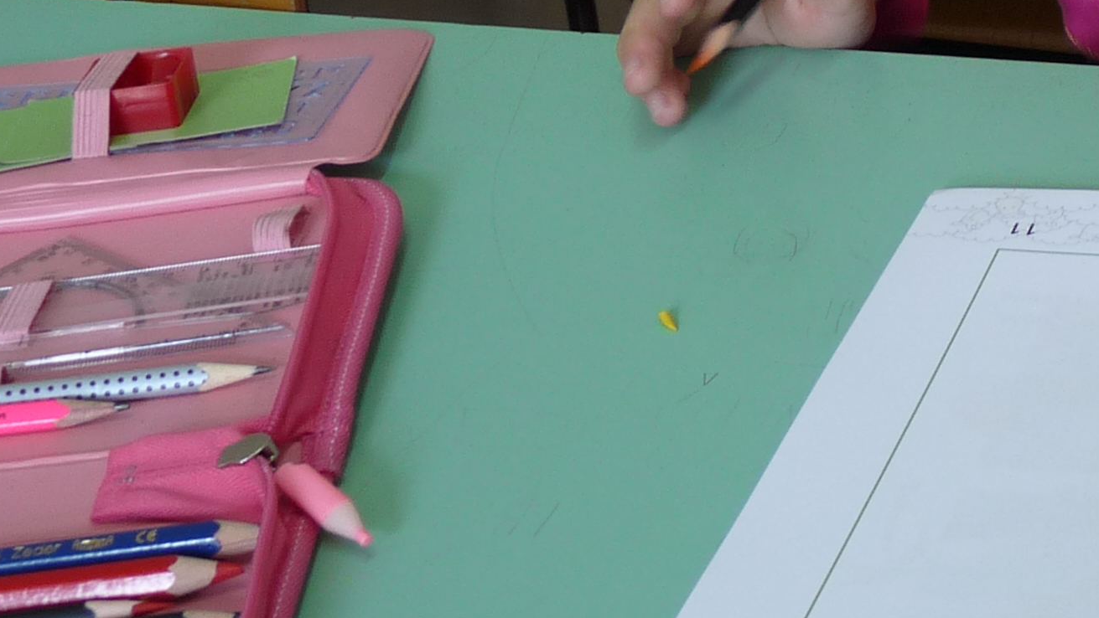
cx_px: 1398
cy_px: -124
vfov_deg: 12.2
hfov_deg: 20.3
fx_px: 2827
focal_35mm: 97
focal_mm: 5.6
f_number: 3
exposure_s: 1/30
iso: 100
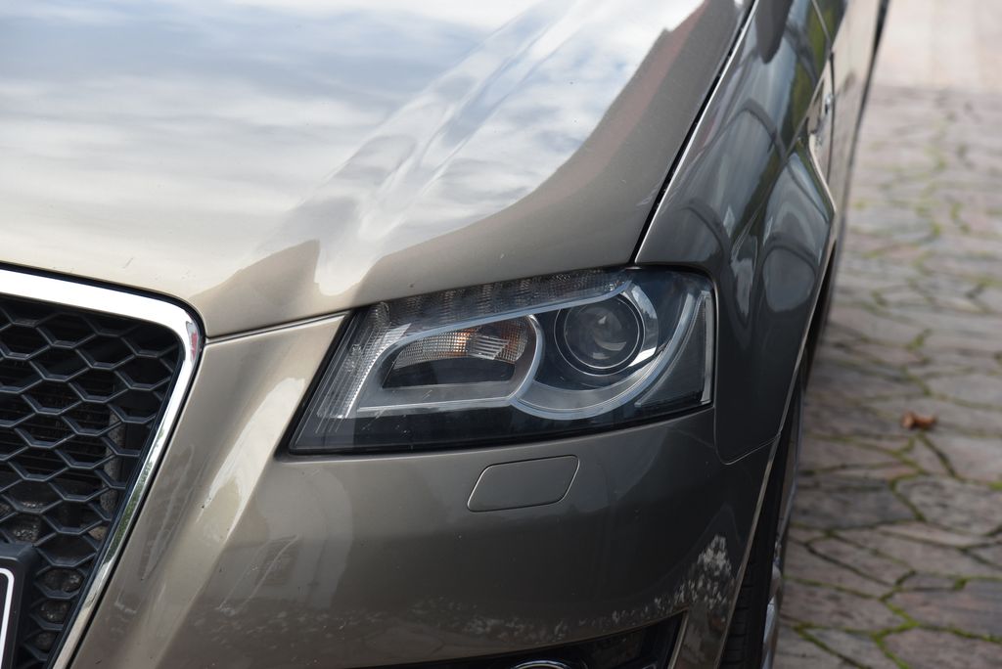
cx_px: 501
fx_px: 3342
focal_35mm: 120
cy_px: 334
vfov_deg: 11.4
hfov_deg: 17.1
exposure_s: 1/160
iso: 500
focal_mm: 120
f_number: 6.3
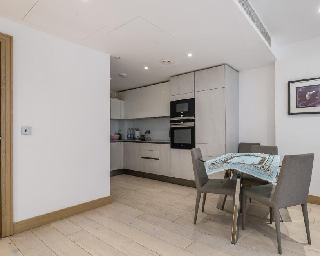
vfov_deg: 68.1
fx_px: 189
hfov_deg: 79.6
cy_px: 127
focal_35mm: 20
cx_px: 189
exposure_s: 1/4
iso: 200
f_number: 8
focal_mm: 11
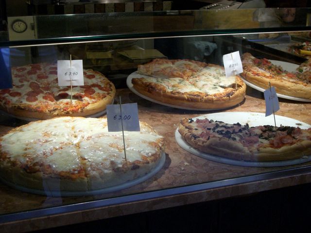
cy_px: 116
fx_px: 494
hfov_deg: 34.9
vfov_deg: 26.6
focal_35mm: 55
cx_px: 156
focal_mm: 9
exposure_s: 1/80
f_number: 3.3
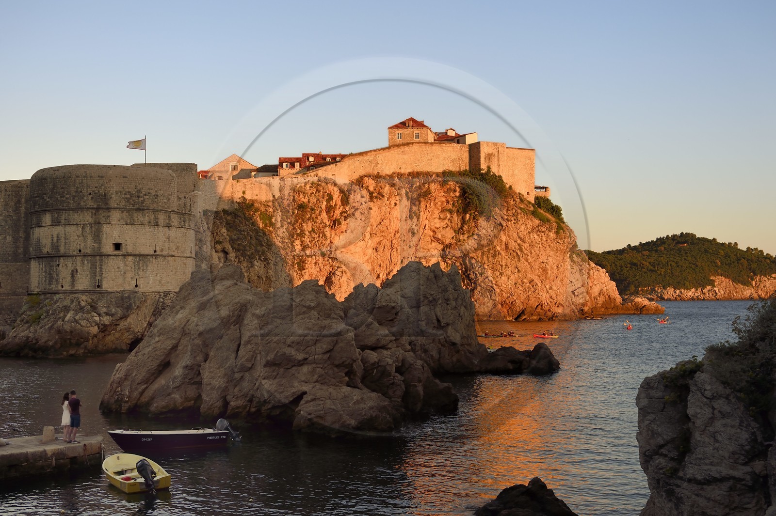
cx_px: 388
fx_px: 1034
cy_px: 258
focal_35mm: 48
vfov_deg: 28.0
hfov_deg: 41.1
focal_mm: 48
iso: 200
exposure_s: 1/250
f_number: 7.1
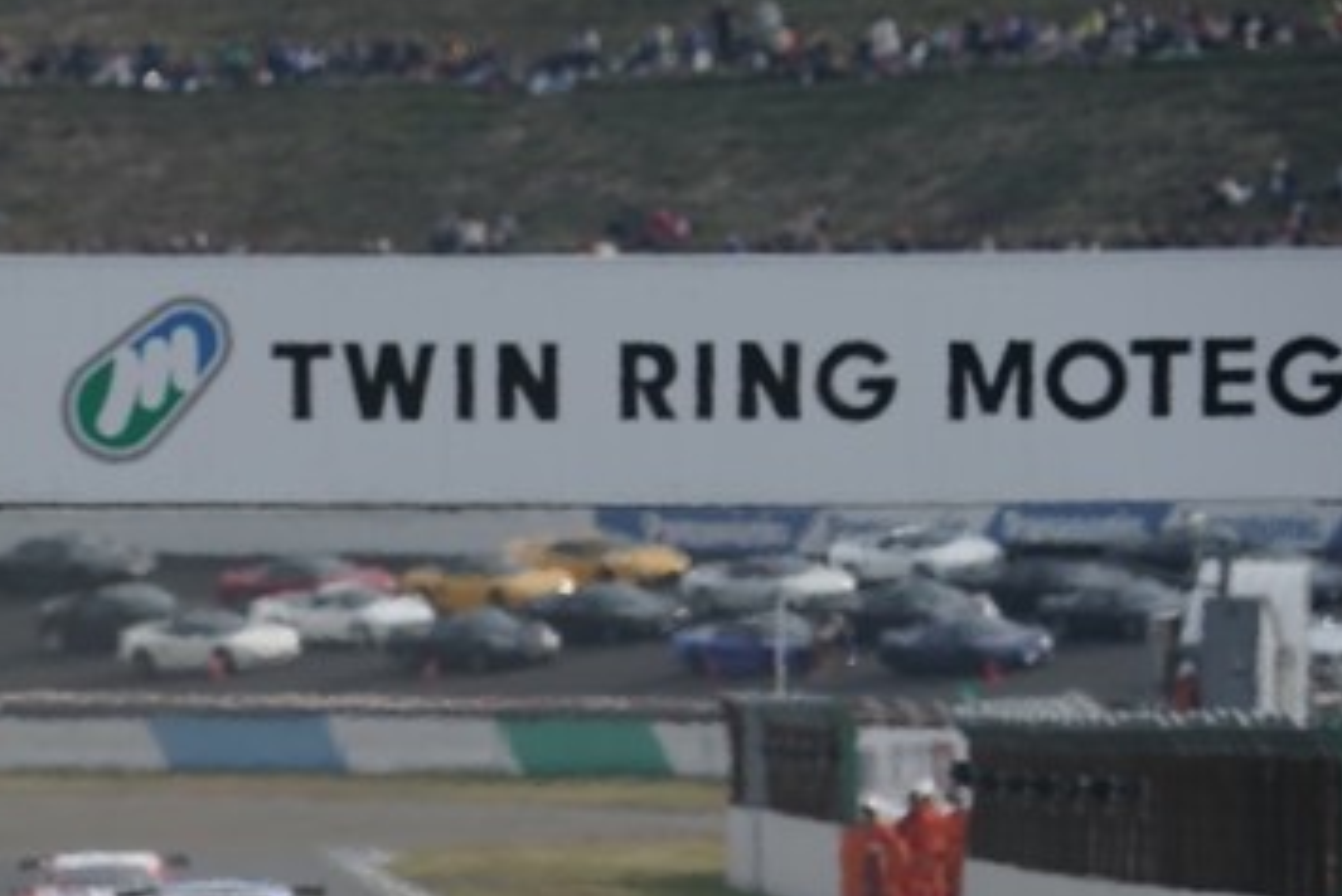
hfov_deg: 2.1
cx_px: 117
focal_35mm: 991
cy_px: 877
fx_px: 36955
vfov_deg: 1.4
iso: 400
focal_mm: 489
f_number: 9
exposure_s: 1/800
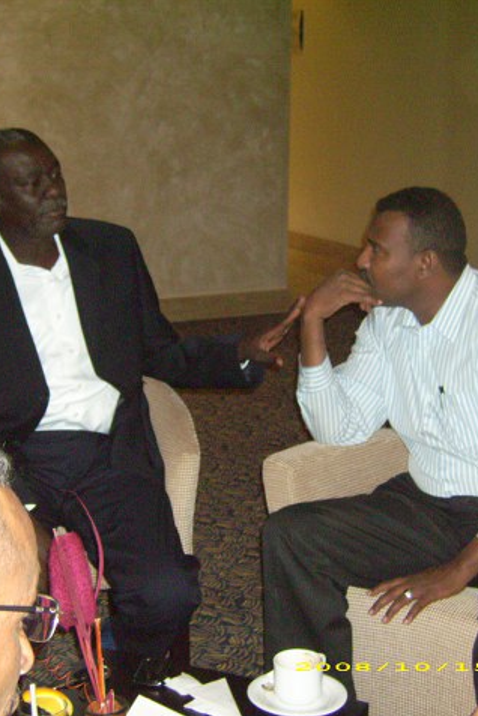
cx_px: 173
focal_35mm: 67
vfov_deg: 30.1
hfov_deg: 20.3
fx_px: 1334
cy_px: 359
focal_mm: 9.94
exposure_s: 1/60
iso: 200
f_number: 3.2
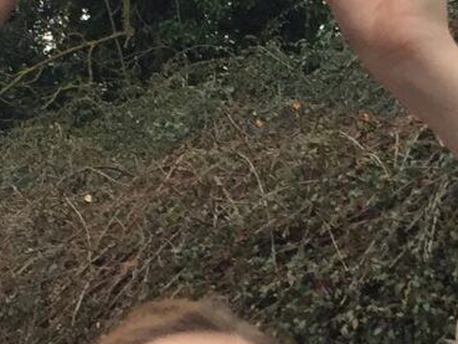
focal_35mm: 161
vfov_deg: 9.2
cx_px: 171
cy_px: 337
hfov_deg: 12.3
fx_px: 2131
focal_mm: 4.15
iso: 40
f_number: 2.2
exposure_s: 1/60
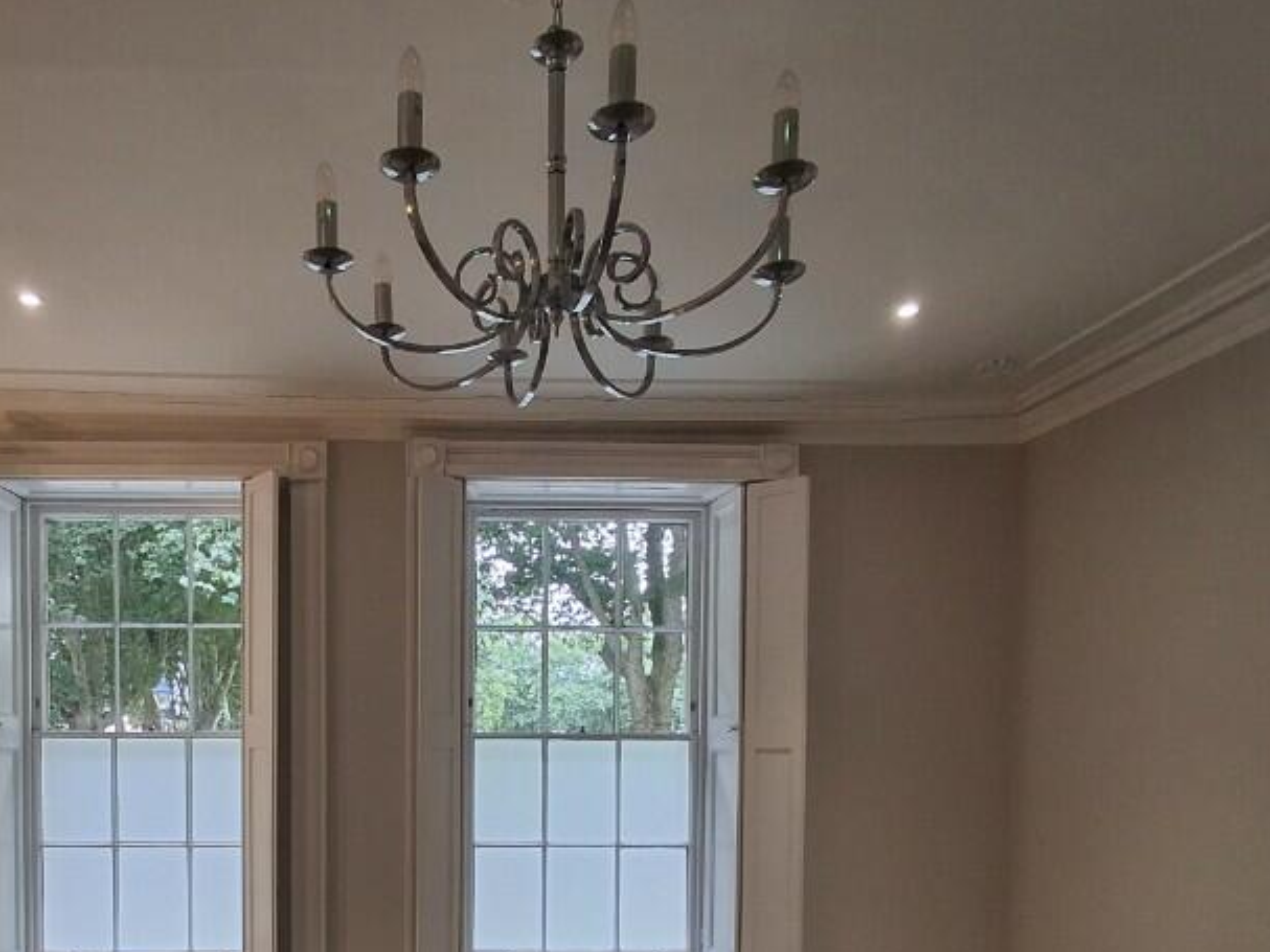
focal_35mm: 27
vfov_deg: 47.8
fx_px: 990
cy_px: 795
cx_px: 416
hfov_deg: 63.6
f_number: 2.2
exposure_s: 1/50
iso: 125
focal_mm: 1.64
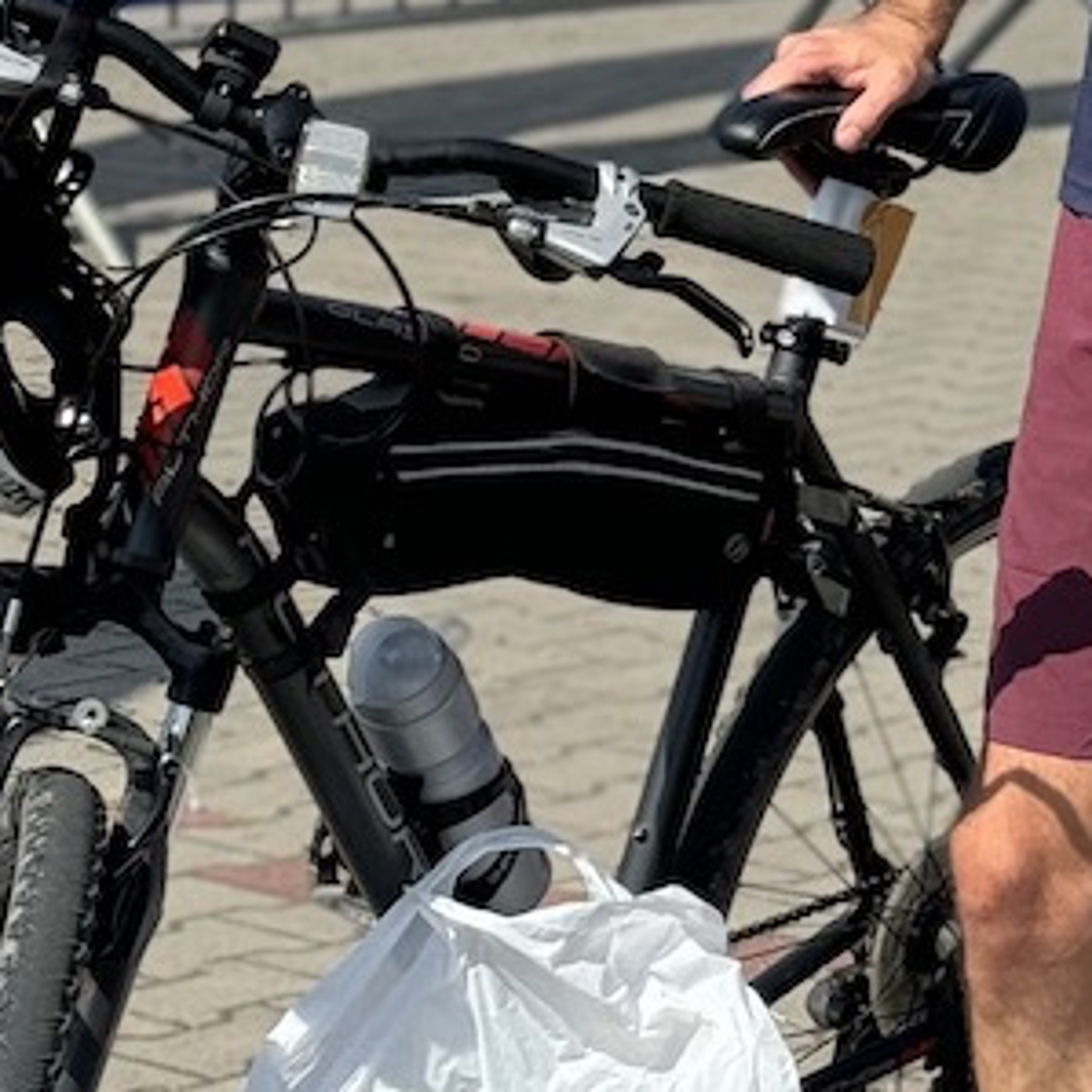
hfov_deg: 9.2
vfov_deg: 9.2
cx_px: 851
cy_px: -35
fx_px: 6745
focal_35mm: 189
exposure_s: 1/4608
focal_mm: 6.76
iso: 64
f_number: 1.78
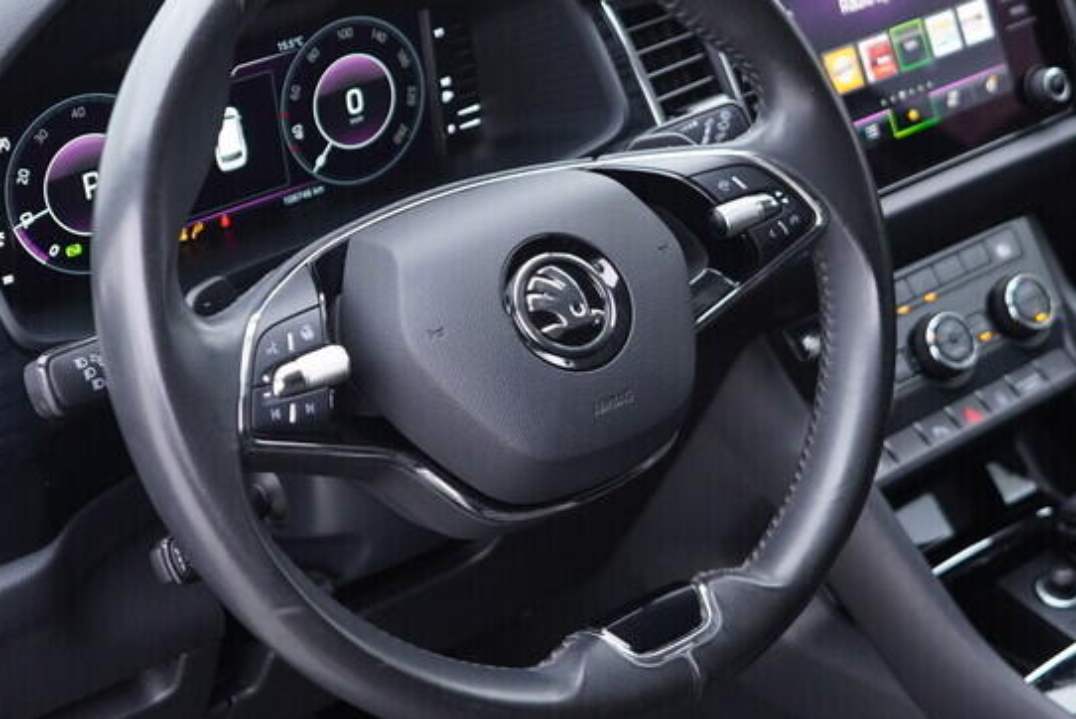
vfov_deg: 20.0
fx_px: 2033
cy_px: 325
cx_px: 655
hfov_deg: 29.6
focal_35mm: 68
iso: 320
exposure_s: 1/40
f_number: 2.8
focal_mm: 24
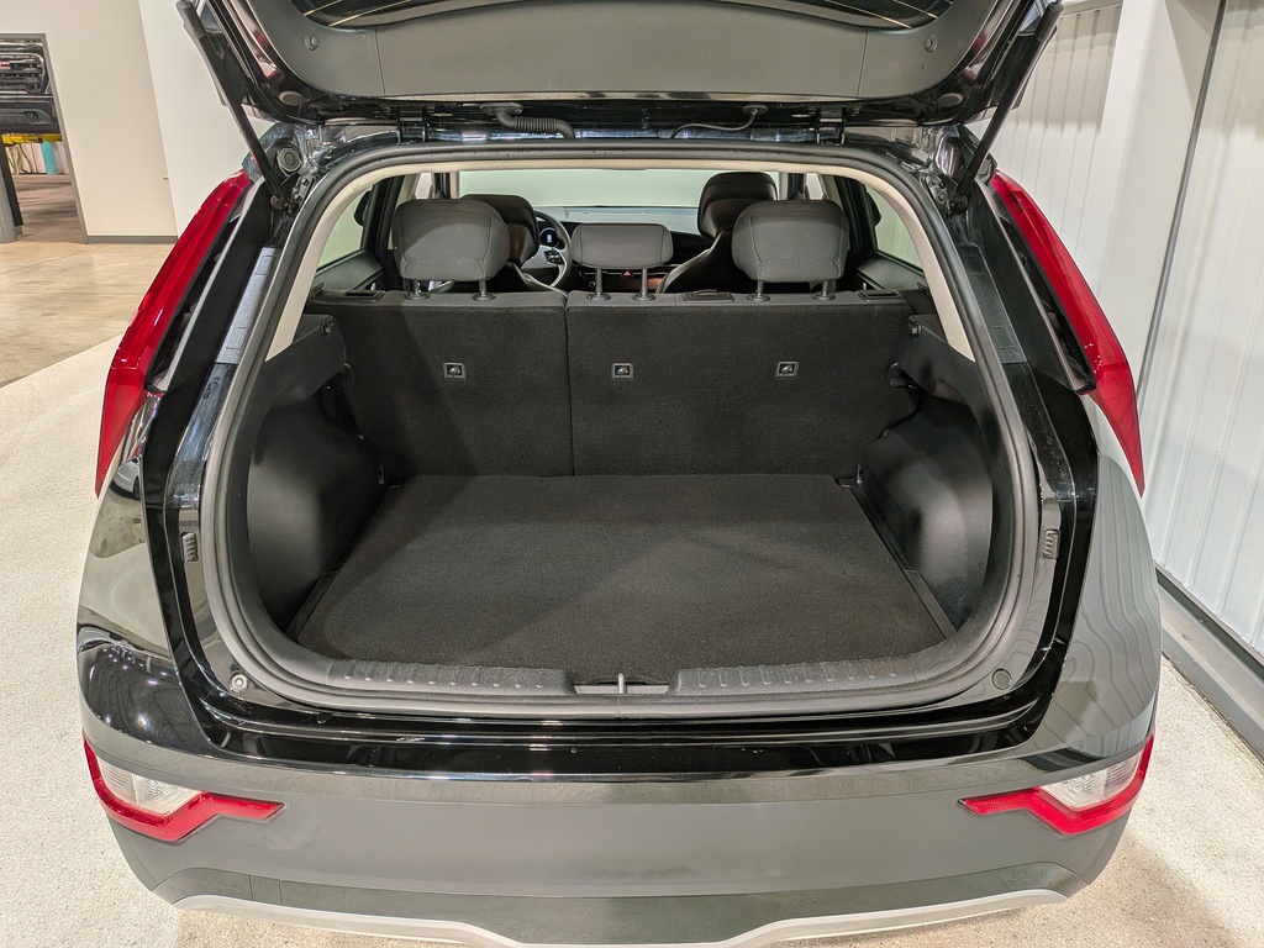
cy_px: 474
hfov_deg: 71.6
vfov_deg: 56.8
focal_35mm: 24
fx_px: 876
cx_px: 632
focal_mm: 4.53
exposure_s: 1/170
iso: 28
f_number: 1.7
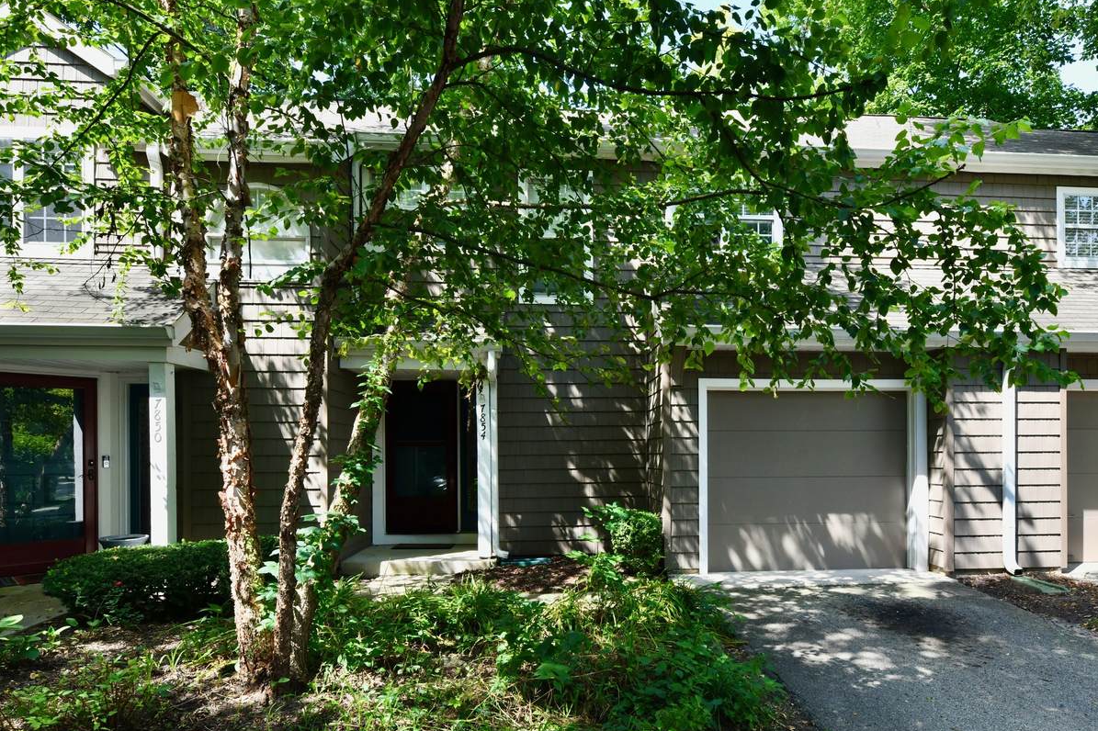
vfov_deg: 77.3
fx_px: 457
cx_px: 515
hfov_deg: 100.3
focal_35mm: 15
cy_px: 369
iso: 640
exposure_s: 1/400
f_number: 10
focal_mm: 14
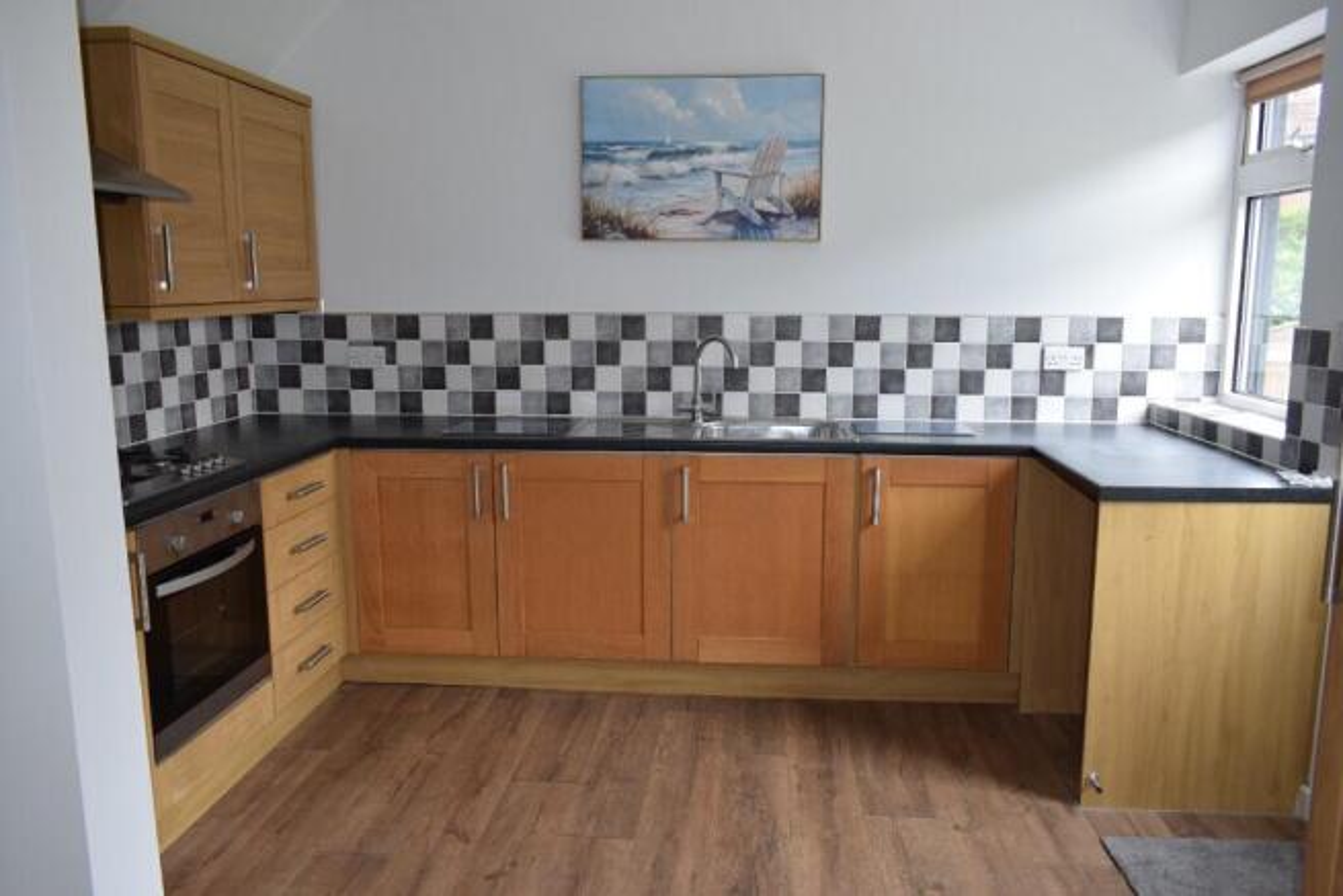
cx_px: 672
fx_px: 1007
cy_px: 448
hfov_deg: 67.4
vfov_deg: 48.0
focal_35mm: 27
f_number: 5.6
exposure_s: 1/125
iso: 720
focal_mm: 18
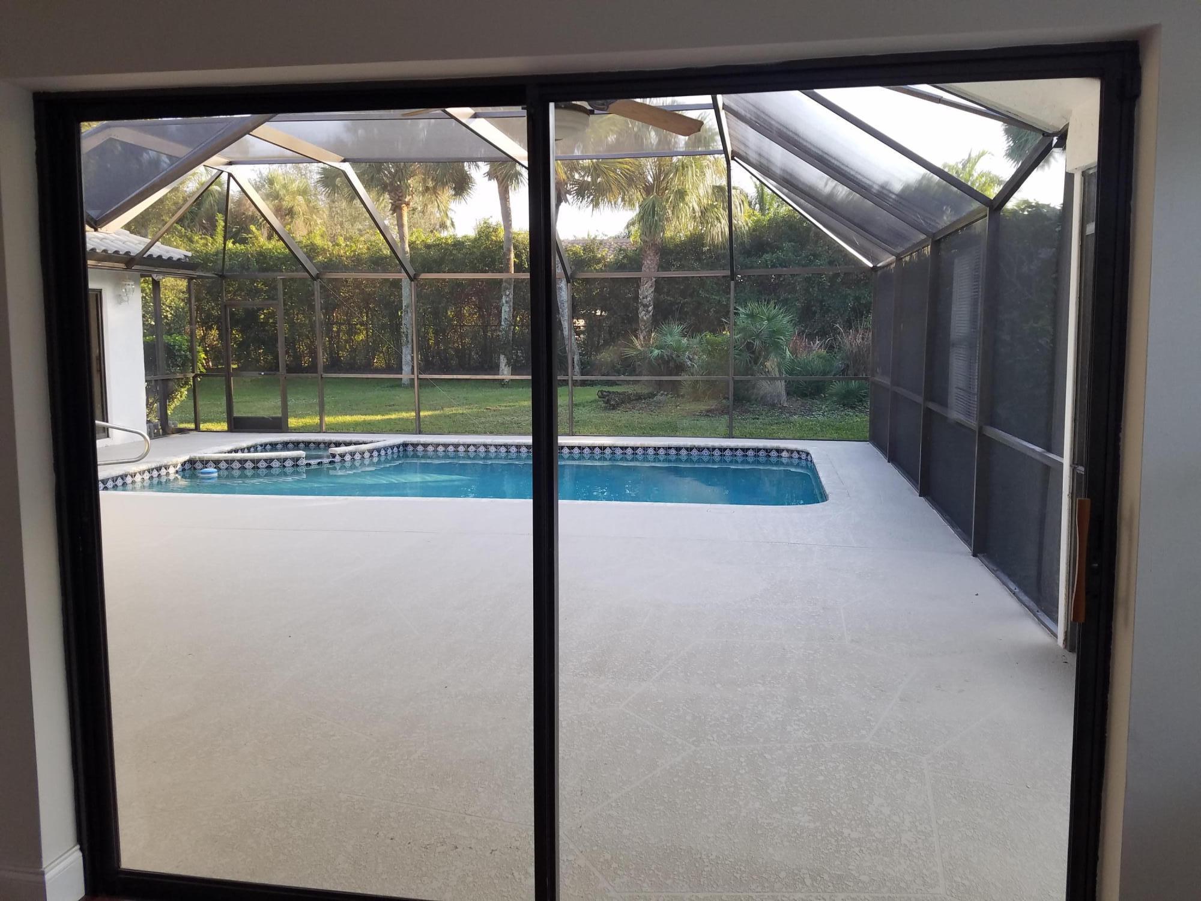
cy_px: 450
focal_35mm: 26
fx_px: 902
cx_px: 600
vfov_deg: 53.1
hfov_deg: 67.3
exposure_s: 1/100
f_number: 1.7
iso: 64
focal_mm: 4.2
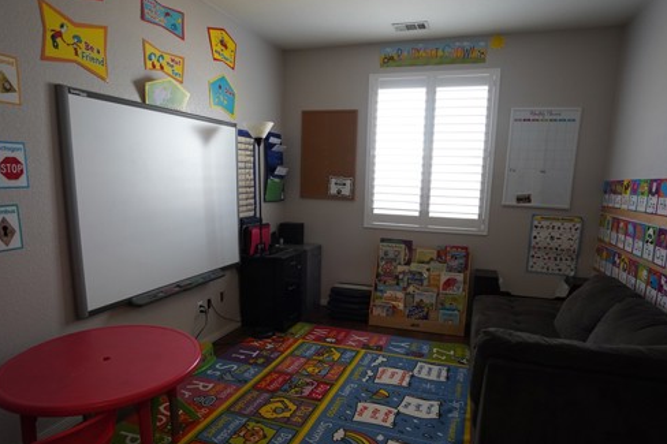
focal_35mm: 21
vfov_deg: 59.2
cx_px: 336
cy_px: 252
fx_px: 389
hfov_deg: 81.2
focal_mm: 16
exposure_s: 1/60
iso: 1600
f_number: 5.6
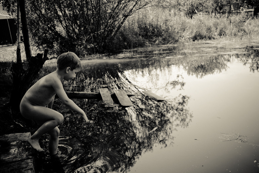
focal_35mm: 37
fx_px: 266
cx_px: 132
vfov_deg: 35.9
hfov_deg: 51.9
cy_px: 89
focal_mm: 24
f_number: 2.8
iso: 100
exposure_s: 1/800
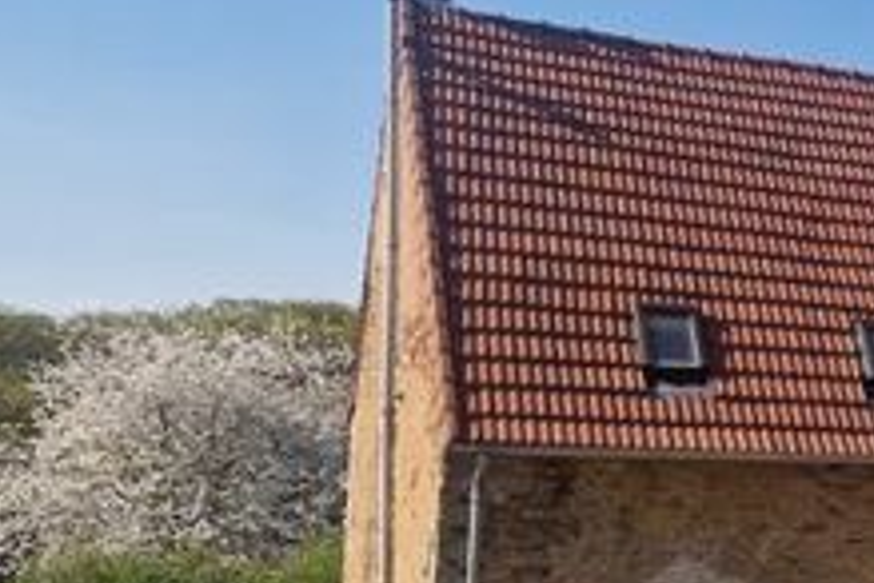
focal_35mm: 77
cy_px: 395
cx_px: 1311
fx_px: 1869
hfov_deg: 21.9
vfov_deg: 17.7
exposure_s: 1/1036
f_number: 1.8
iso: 50
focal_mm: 6.4
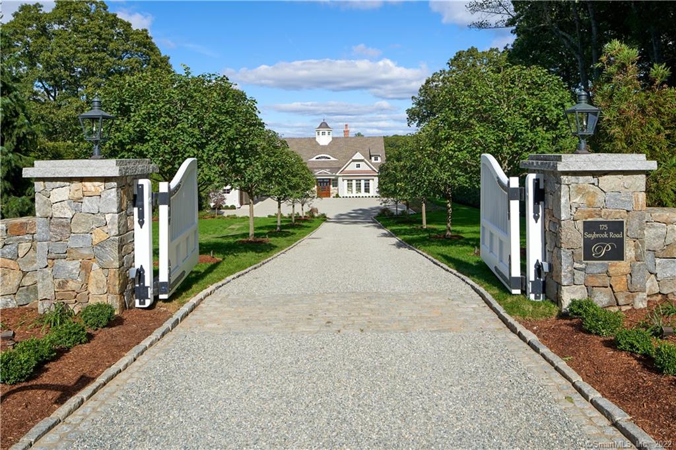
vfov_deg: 53.1
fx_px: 450
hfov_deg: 73.8
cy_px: 225
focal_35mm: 24
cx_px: 338
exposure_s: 1/320
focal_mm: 24
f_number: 8
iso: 100
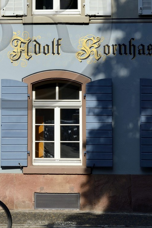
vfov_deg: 15.3
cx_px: 18
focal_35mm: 132
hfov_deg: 10.3
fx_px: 836
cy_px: 16
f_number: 9
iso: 200
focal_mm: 62
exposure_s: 1/400
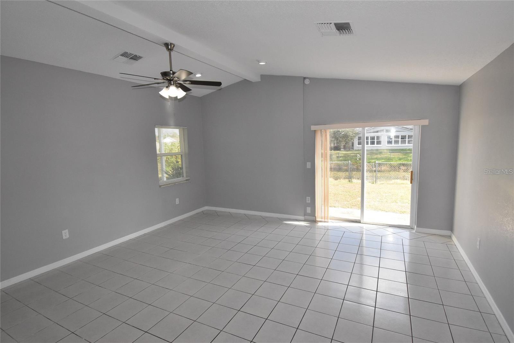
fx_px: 257
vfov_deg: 67.5
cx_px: 257
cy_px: 172
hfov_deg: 90.0
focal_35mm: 18
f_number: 14
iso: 1600
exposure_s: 1/200
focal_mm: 12
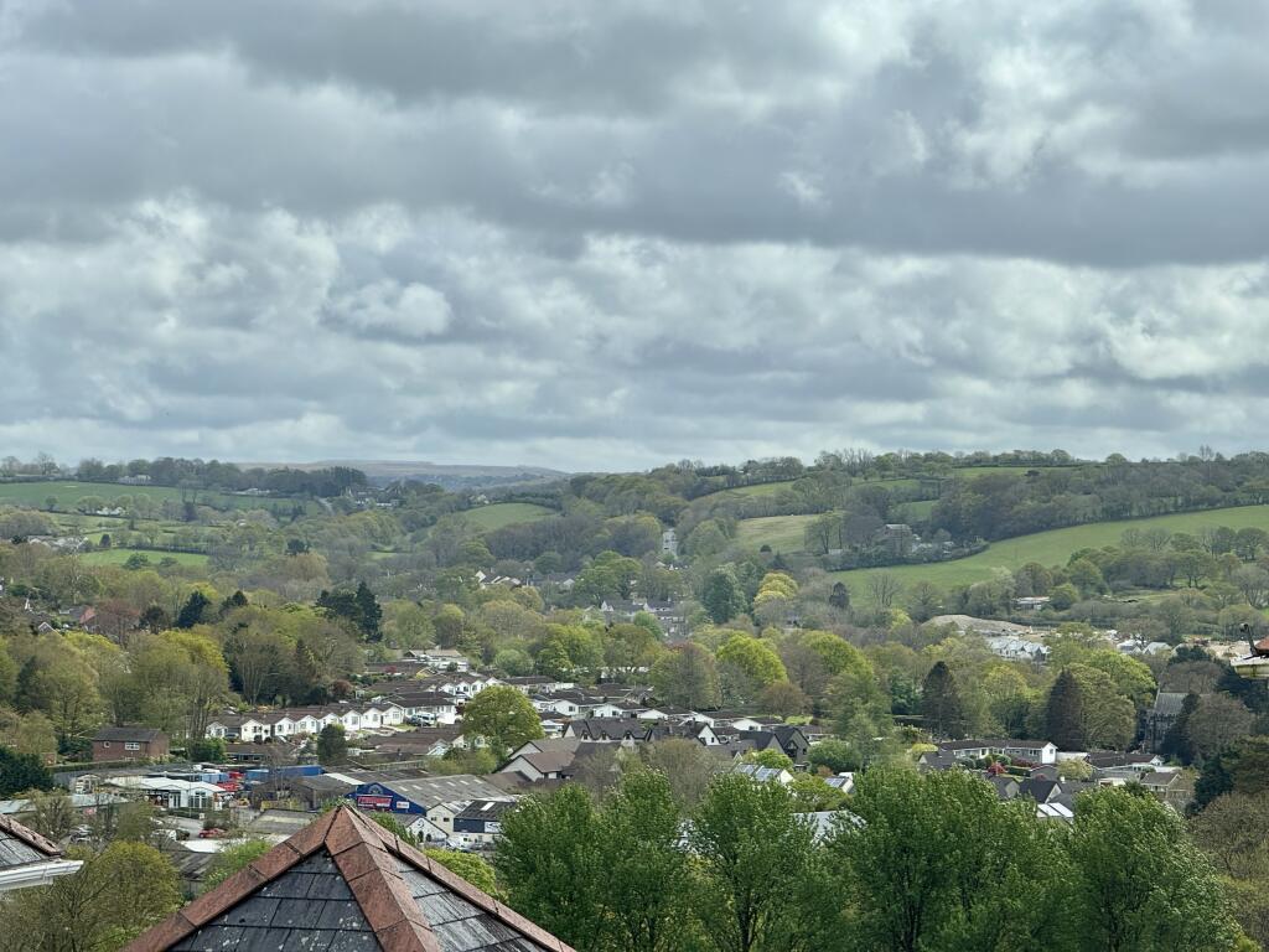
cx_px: 634
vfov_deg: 12.3
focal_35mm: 120
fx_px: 4399
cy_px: 476
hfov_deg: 16.4
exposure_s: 1/1818
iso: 50
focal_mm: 15.66
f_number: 2.8
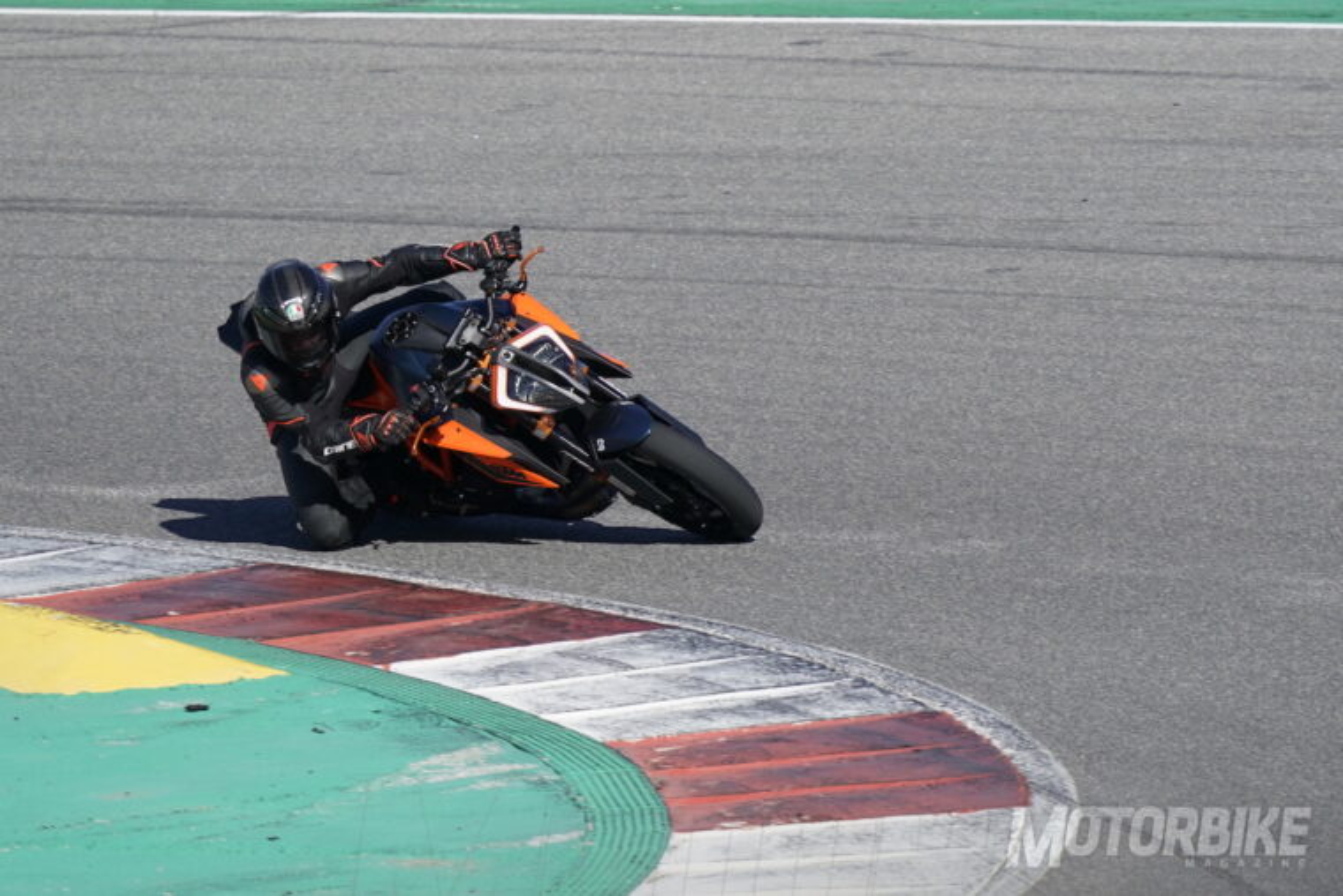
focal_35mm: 900
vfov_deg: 1.5
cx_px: 672
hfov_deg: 2.3
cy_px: 448
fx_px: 33579
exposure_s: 1/1000
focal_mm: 600
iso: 320
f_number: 8
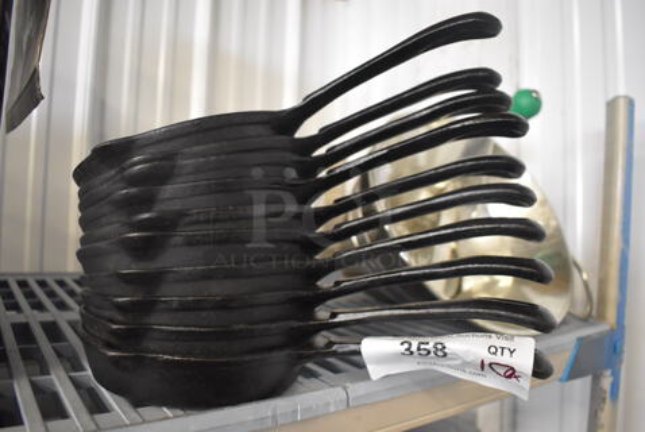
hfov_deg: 67.3
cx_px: 322
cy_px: 216
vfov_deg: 48.1
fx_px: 484
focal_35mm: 27
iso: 2500
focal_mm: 18
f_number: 4
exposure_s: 1/60
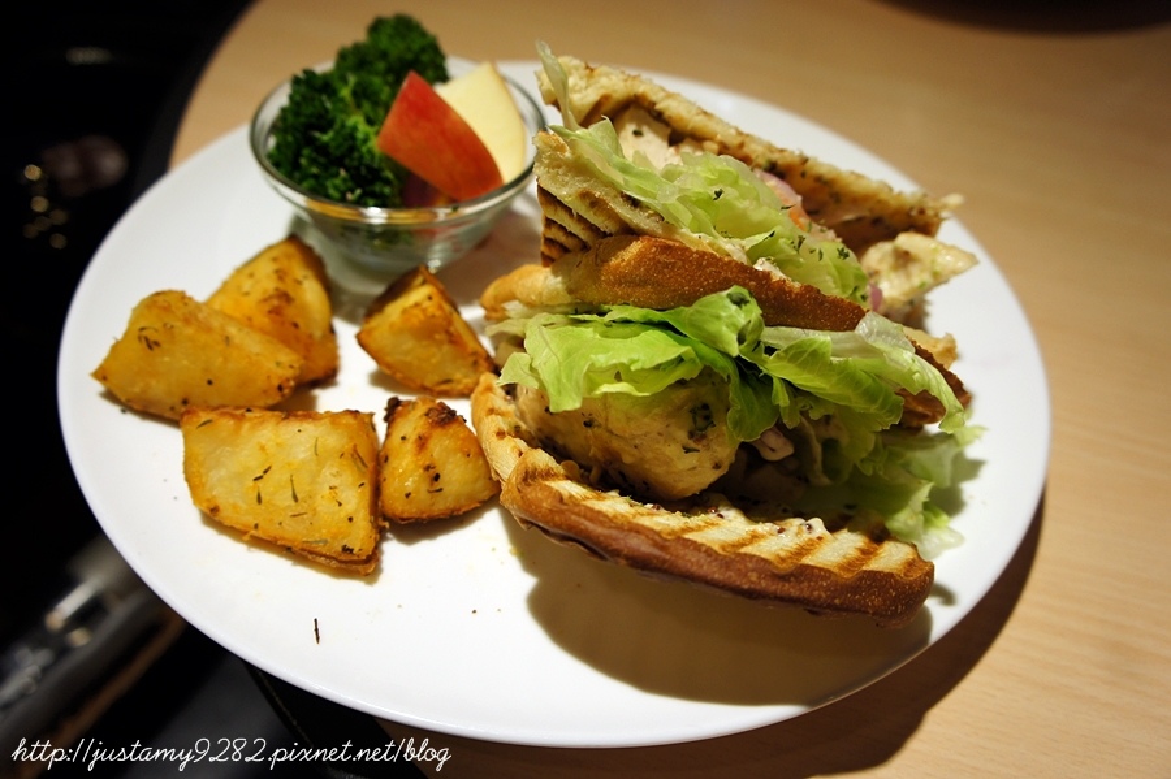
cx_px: 586
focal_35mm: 33
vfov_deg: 39.9
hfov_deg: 57.2
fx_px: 1073
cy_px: 390
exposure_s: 1/40
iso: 320
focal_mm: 22
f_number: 4
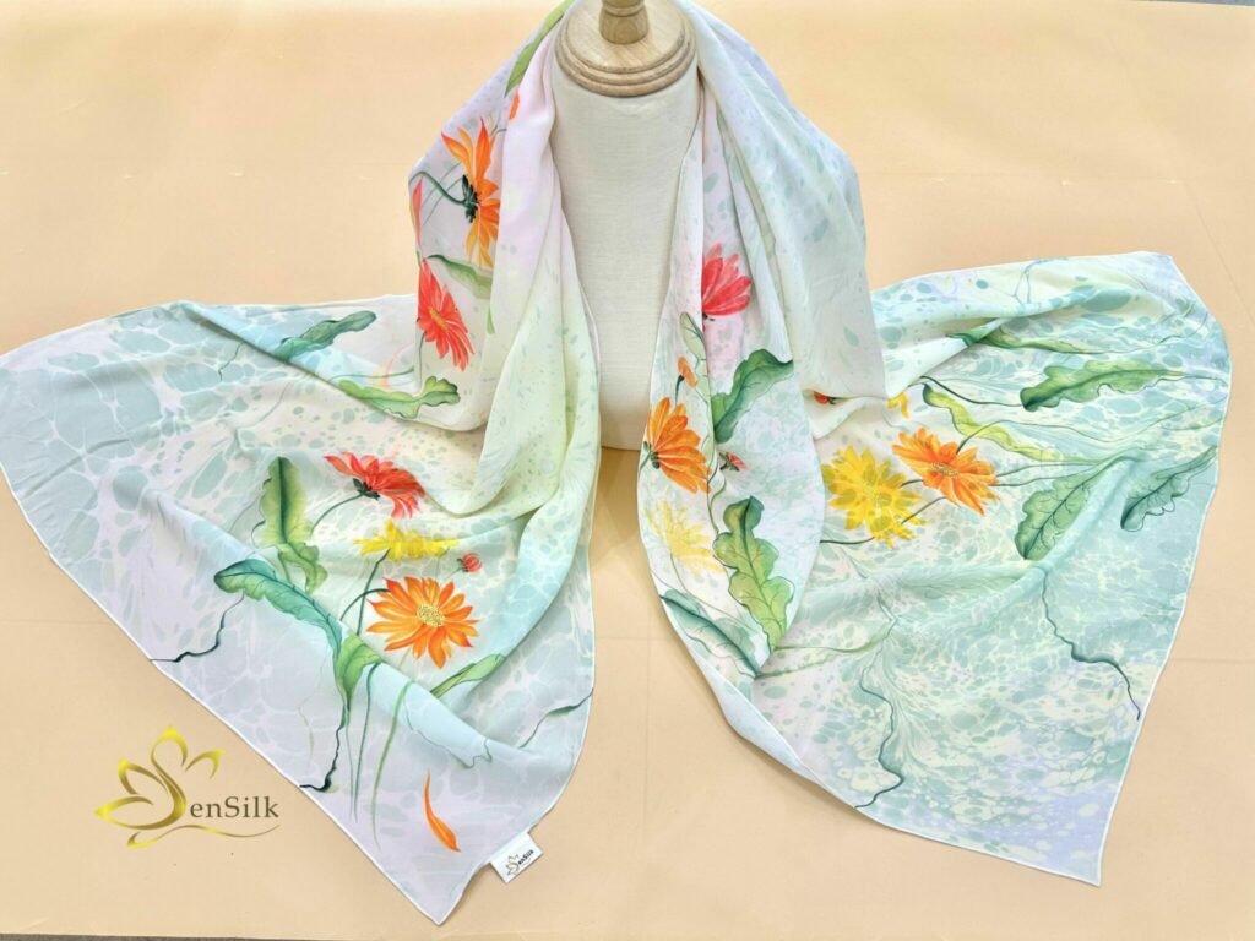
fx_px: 870
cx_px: 628
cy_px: 470
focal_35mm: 24
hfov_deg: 71.6
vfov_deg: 56.8
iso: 64
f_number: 1.78
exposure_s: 1/100
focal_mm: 6.86
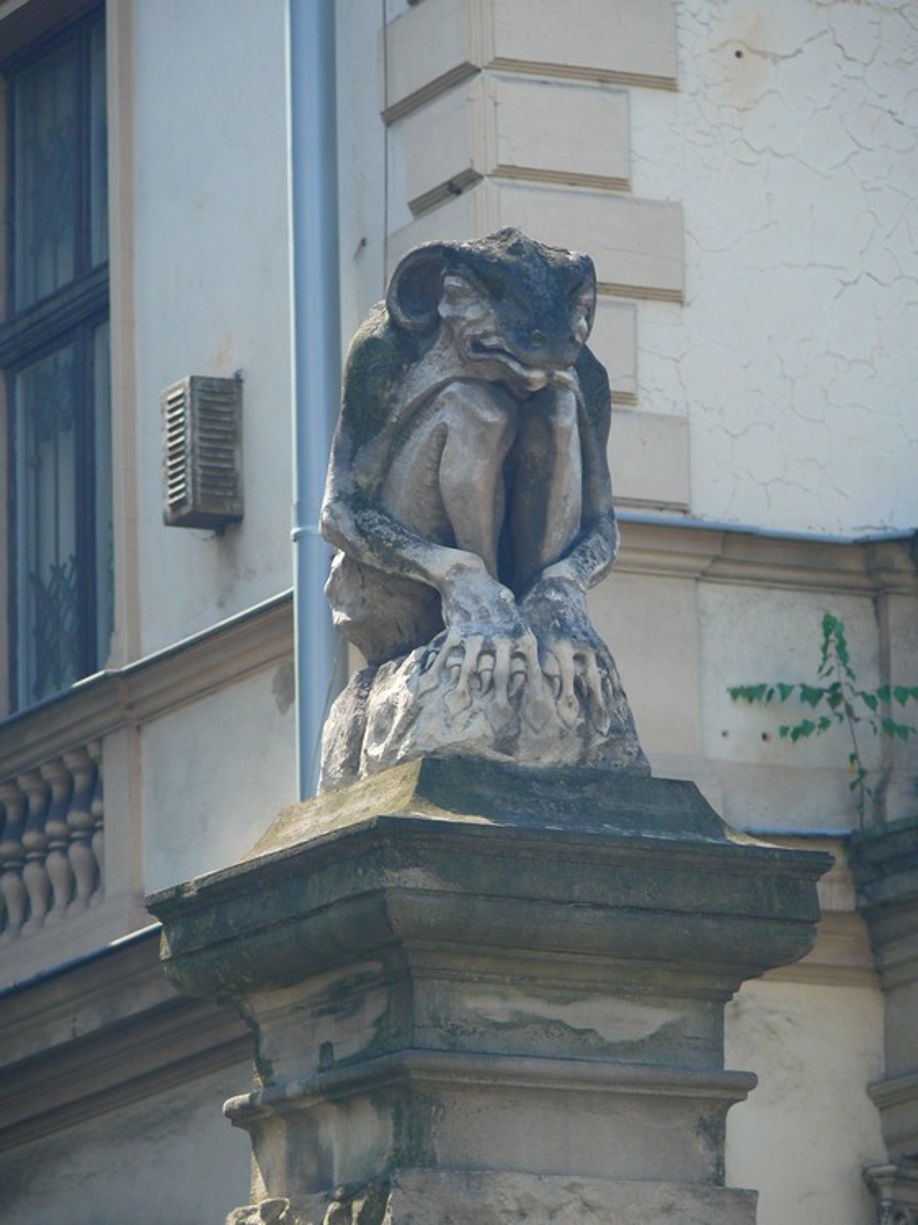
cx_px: 459
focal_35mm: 245
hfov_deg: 6.1
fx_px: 8668
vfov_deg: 8.1
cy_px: 612
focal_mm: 51.8
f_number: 3.6
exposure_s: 1/100
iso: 100
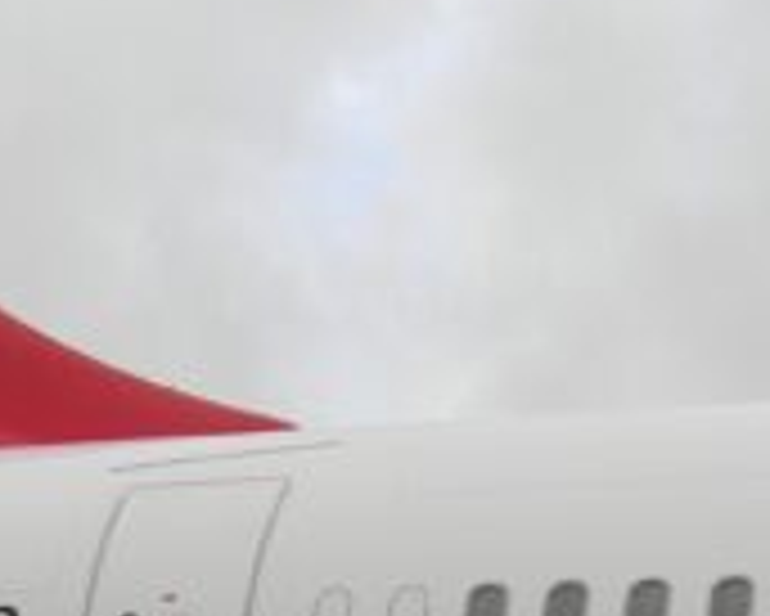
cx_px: 135
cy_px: 1007
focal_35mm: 158
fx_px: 3603
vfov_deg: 9.4
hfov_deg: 12.1
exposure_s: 1/303
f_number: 3.7
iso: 80
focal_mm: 6.4
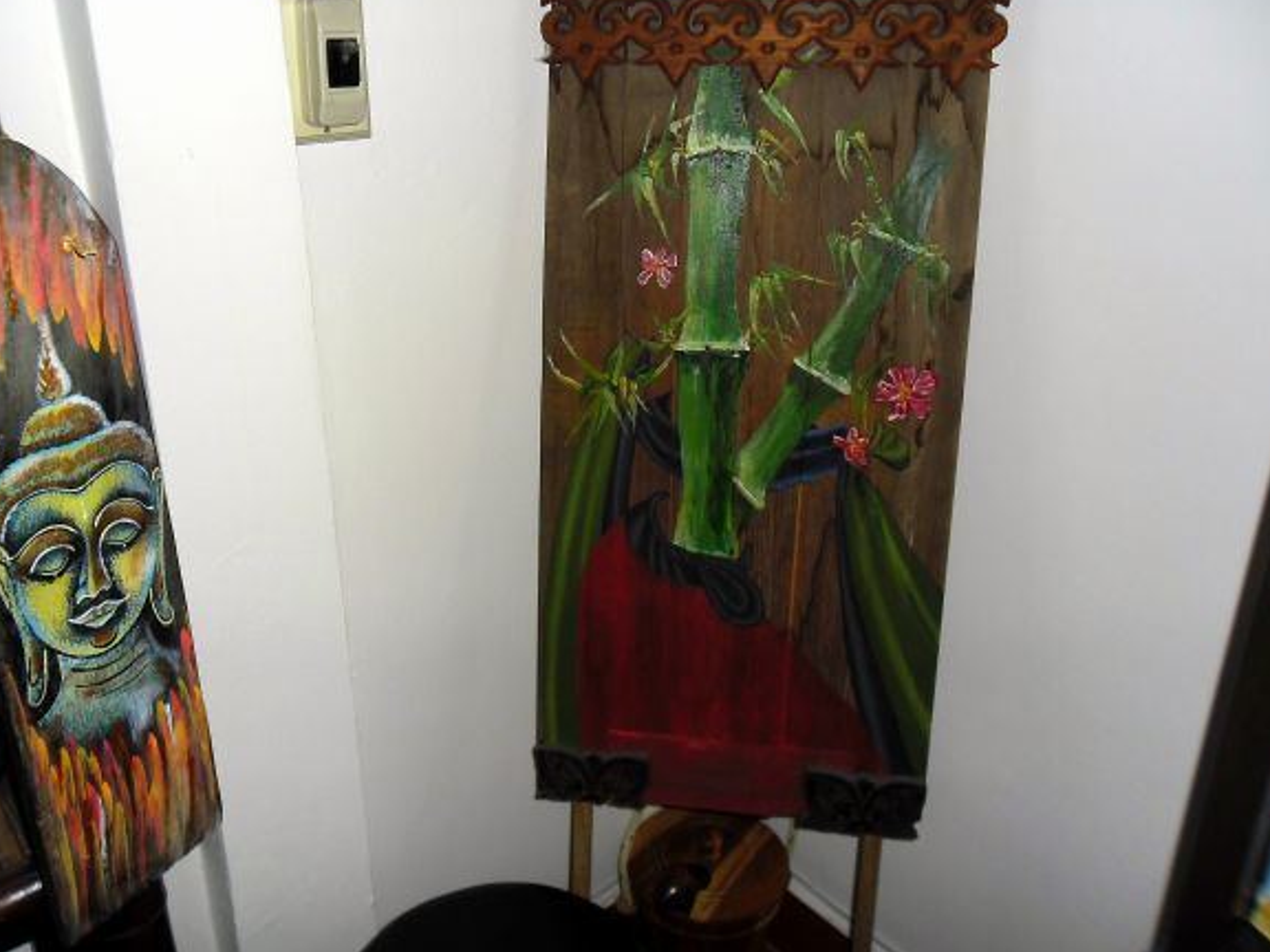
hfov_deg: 59.9
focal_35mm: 30
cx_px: 600
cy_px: 430
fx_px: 1101
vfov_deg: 46.7
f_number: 3.5
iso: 80
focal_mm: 4.9
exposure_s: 1/45
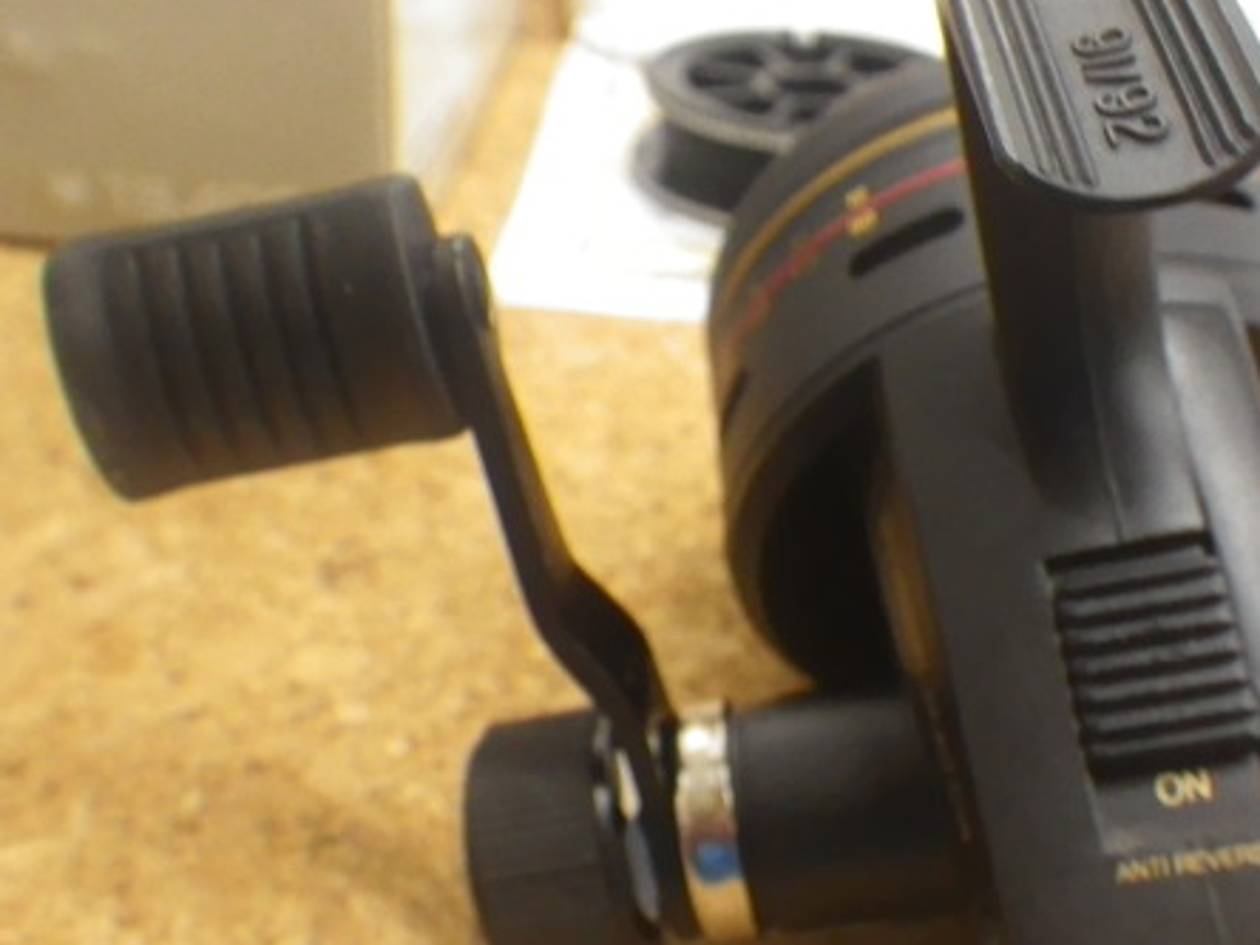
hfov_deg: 38.8
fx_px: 1784
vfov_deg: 29.6
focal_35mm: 49
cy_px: 389
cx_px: 749
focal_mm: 6.1
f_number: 3.8
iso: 640
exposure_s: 1/50
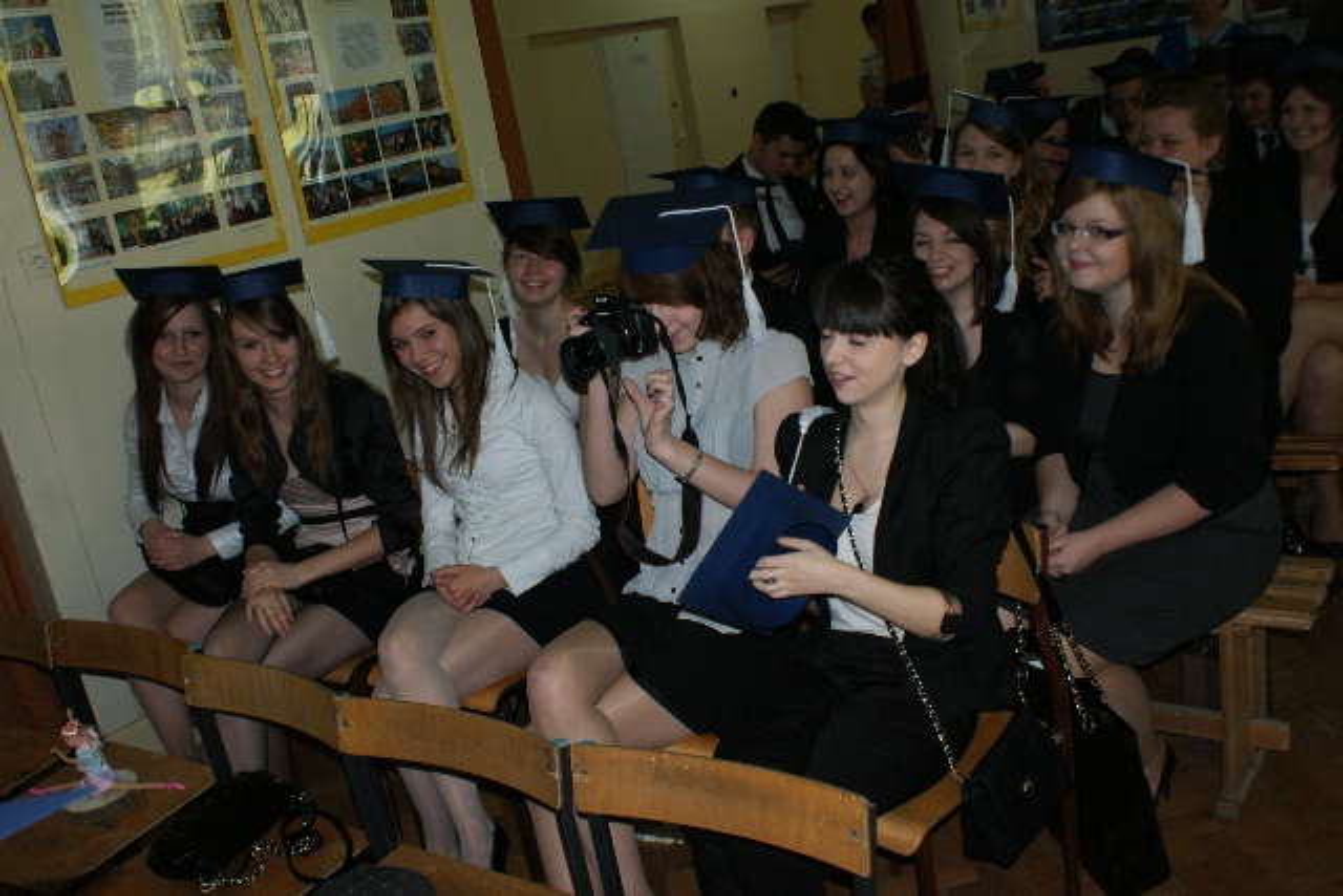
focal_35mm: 33
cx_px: 672
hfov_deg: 57.2
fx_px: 1231
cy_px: 448
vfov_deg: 40.0
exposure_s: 1/60
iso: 400
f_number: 5.6
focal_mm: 22
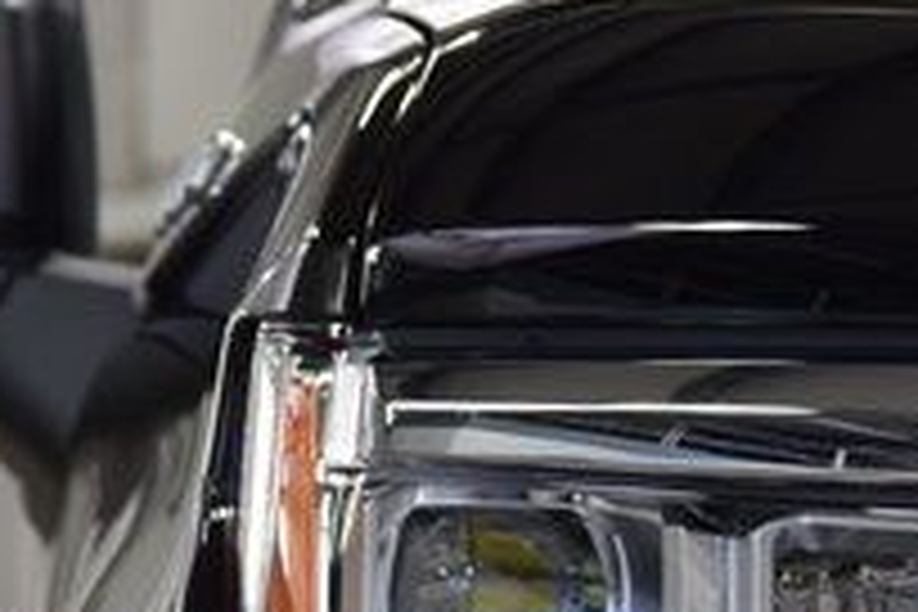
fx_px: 8389
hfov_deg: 6.3
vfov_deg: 4.2
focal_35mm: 329
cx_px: 806
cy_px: 848
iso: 640
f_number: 7.1
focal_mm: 70
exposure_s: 1/30
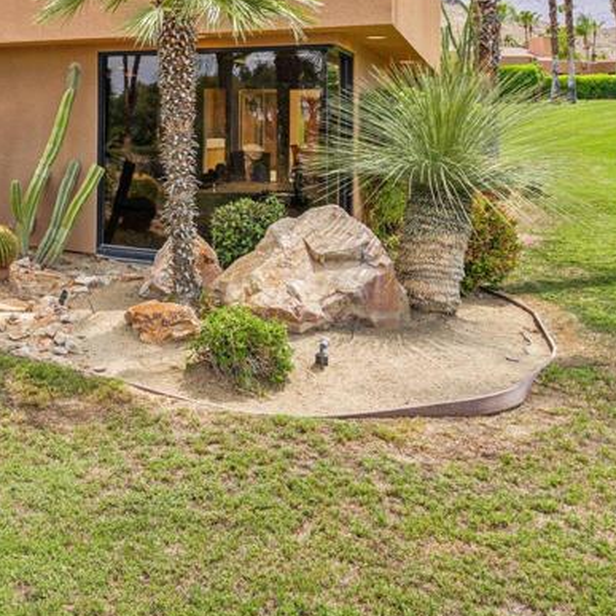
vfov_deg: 43.5
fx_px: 725
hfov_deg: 39.4
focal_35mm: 36
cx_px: -29
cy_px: 110
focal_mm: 16
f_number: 8
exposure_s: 1/160
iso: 100
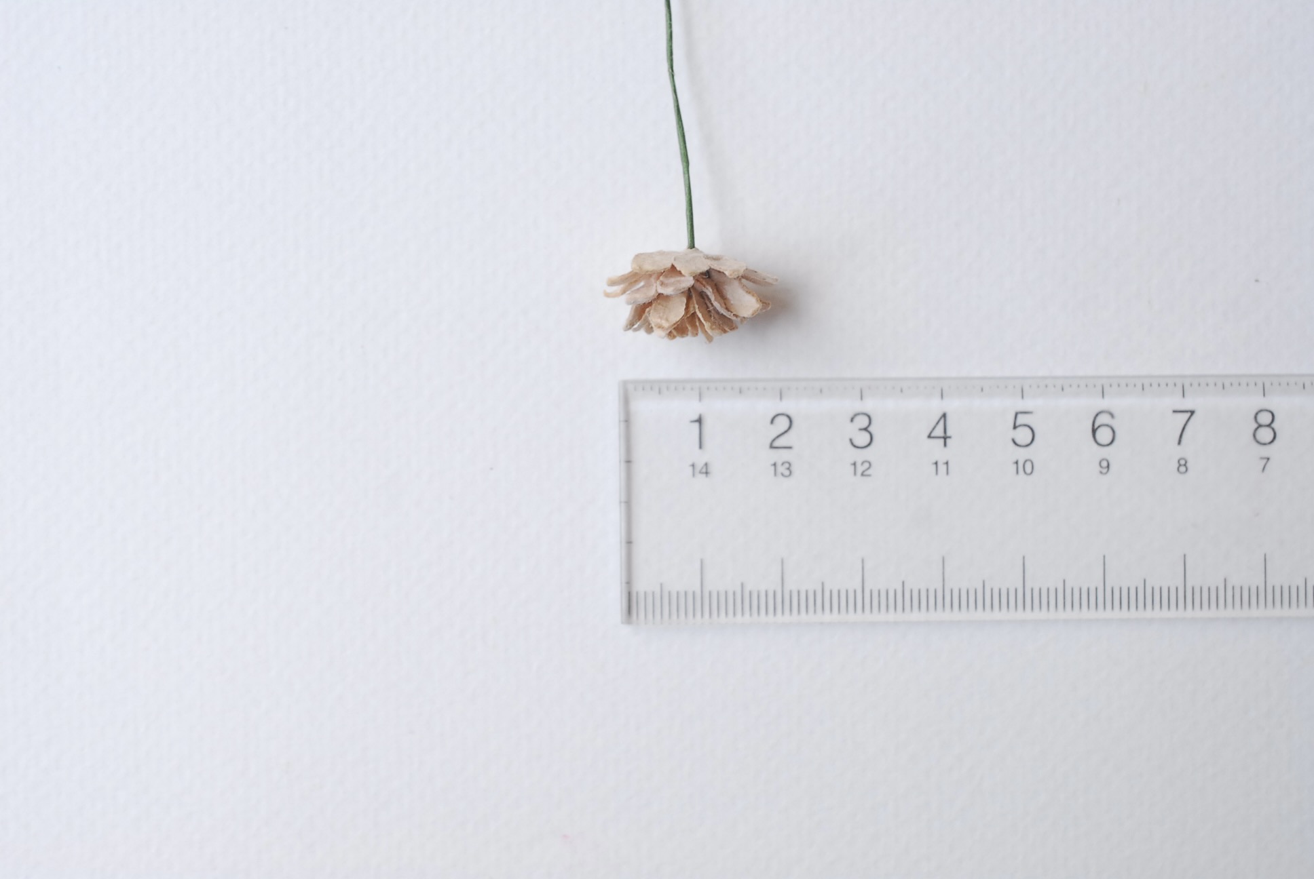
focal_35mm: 60
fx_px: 2193
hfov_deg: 33.4
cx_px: 657
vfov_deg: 22.7
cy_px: 440
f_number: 6.3
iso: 640
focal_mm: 40
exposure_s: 1/160
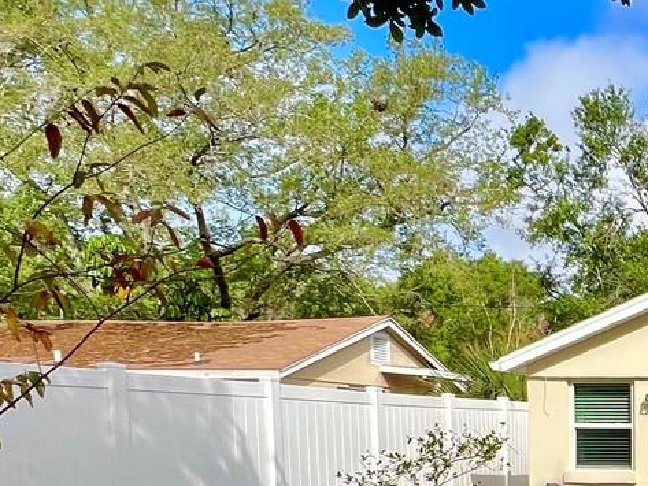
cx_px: 821
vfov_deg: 30.0
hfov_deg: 33.1
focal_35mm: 44
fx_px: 824
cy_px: 513
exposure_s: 1/1376
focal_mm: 1.57
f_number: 1.8
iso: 32
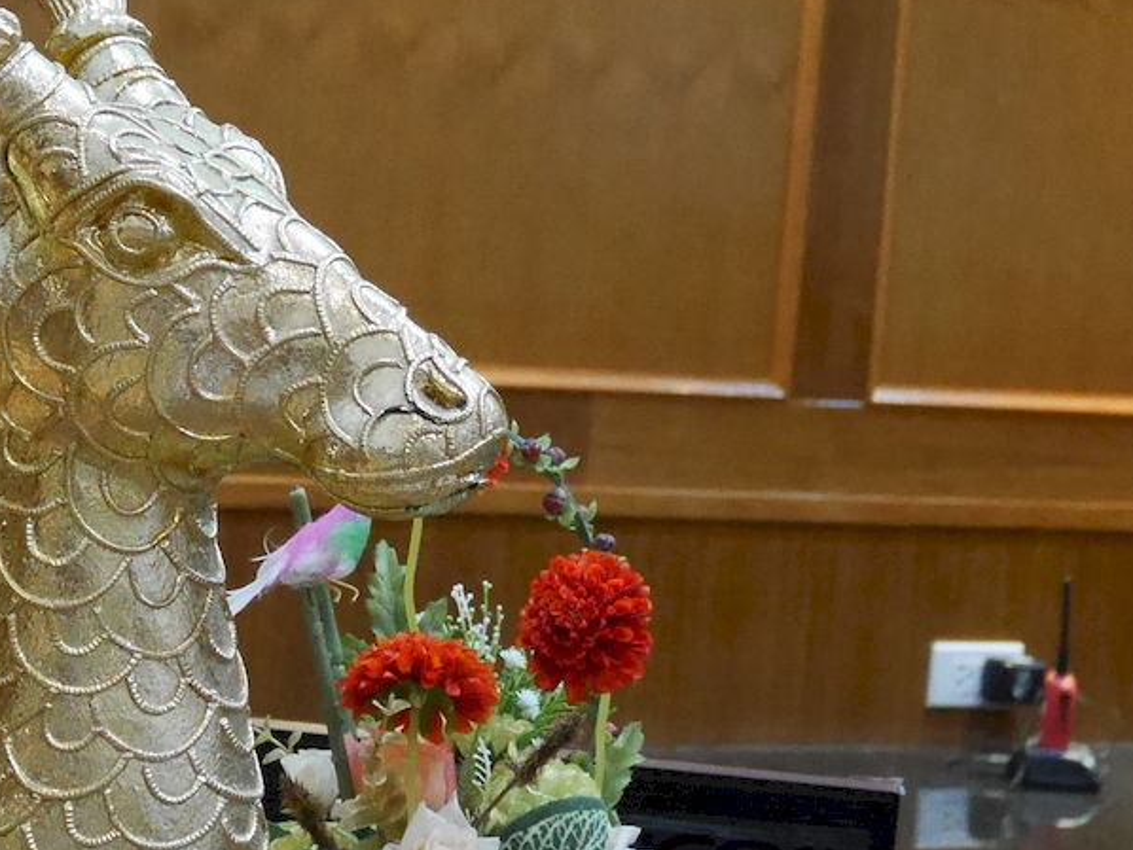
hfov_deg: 18.3
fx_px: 3504
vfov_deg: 13.7
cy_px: 126
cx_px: 388
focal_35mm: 107
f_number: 4
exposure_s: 1/20
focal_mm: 16
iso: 3200
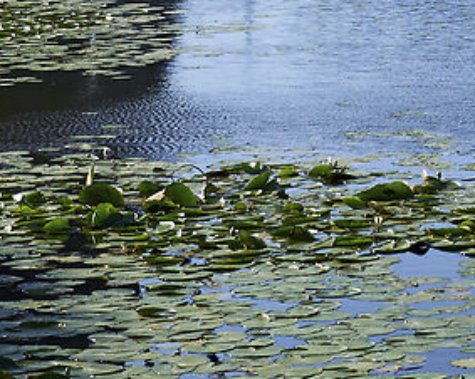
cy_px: -197
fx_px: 3470
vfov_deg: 6.2
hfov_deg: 7.2
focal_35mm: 247
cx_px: 1224
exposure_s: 1/125
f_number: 10
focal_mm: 31
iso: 64
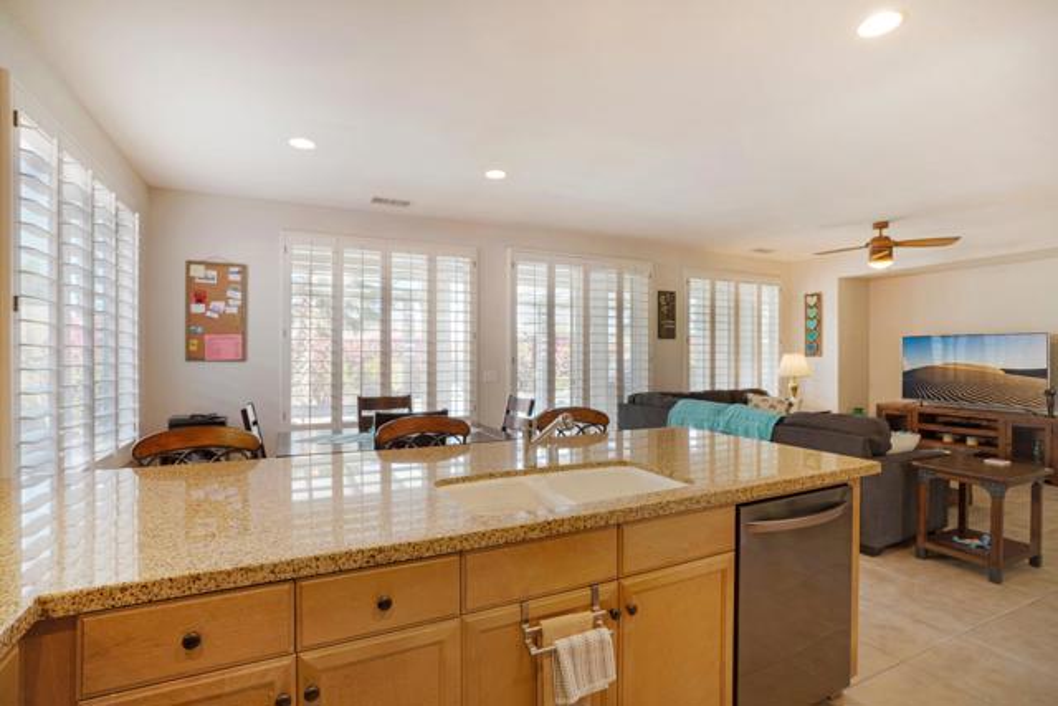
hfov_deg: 96.7
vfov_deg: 73.8
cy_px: 353
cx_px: 529
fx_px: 470
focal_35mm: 16
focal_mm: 16
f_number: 8
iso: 400
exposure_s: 1/25
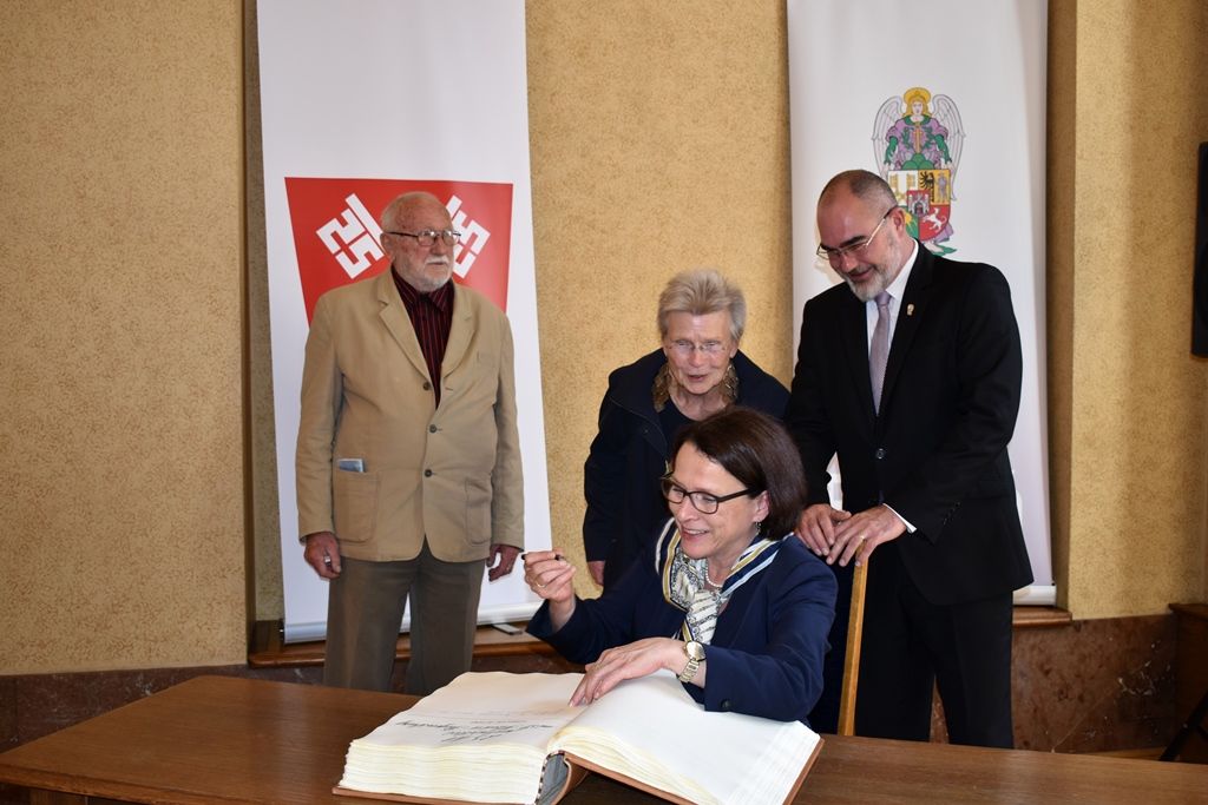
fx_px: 1409
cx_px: 604
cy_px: 402
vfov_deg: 31.9
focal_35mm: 42
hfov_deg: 46.4
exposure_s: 1/60
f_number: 4.2
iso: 320
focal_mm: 28
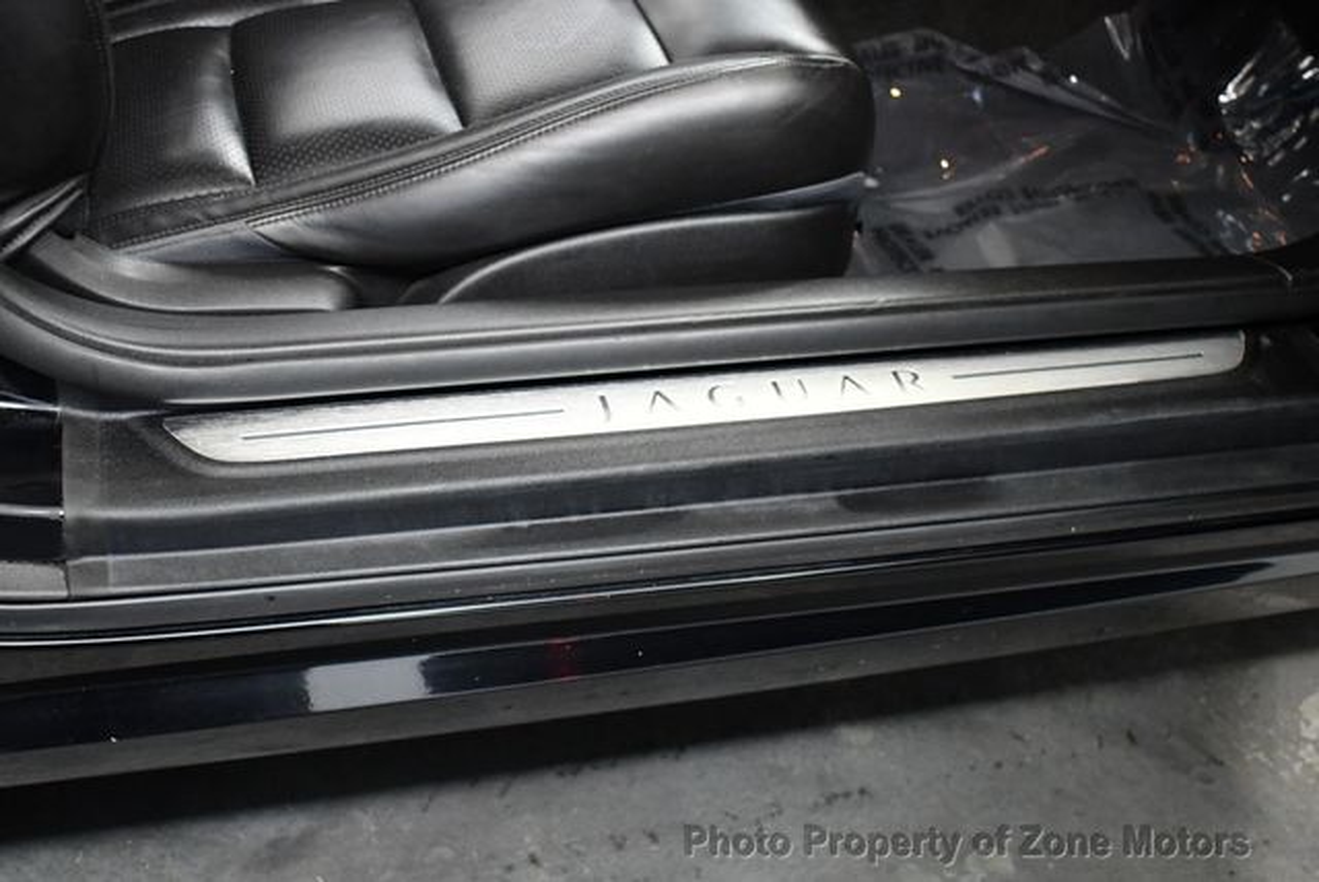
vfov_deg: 30.6
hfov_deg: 44.5
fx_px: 1614
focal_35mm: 44
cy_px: 441
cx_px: 660
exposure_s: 1/100
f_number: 3.8
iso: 3200
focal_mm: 22
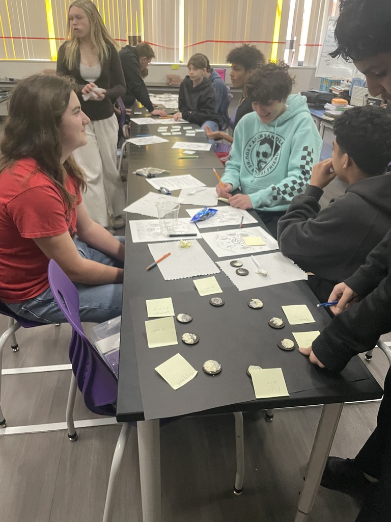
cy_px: 261
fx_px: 392
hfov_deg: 53.1
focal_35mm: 26
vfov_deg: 67.3
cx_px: 196
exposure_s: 1/45
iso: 500
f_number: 1.6
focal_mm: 4.2
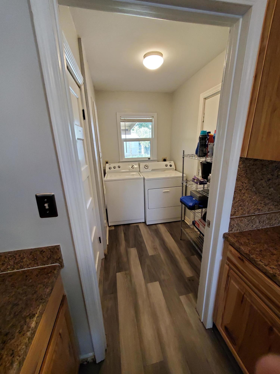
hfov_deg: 89.9
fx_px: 140
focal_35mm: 13
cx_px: 140
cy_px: 187
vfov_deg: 106.2
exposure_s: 1/59
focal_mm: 1.8
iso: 400
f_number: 2.2
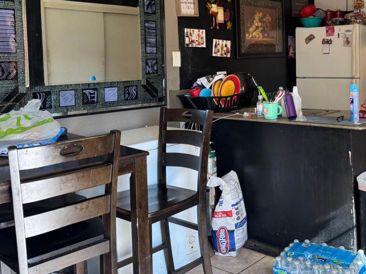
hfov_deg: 46.3
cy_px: 80
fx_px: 412
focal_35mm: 39
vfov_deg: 36.2
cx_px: 272
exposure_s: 1/81
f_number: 1.78
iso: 200
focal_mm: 6.76
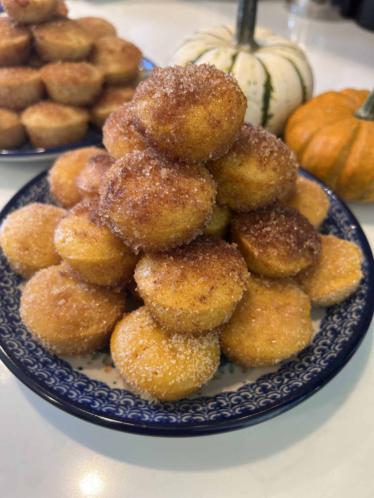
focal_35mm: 26
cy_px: 249
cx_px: 187
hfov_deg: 53.1
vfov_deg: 67.3
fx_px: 375
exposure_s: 1/60
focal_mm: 5.7
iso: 100
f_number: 1.5
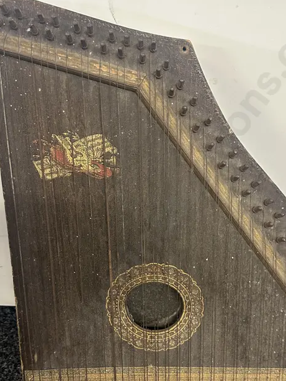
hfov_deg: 36.0
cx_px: 157
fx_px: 440
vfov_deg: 46.5
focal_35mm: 40
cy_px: 232
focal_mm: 6.86
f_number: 1.78
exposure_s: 1/50
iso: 250
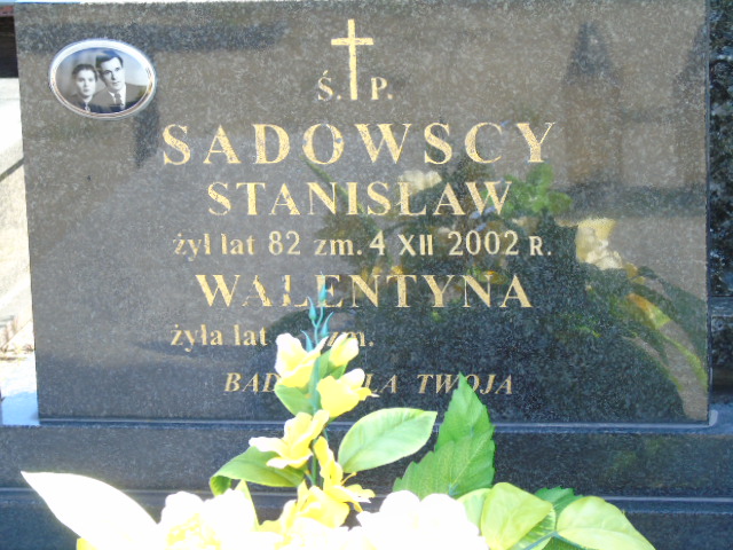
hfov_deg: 13.9
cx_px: 366
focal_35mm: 142
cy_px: 275
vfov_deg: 10.4
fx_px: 3007
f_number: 4.7
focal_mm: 25
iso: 250
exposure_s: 1/125
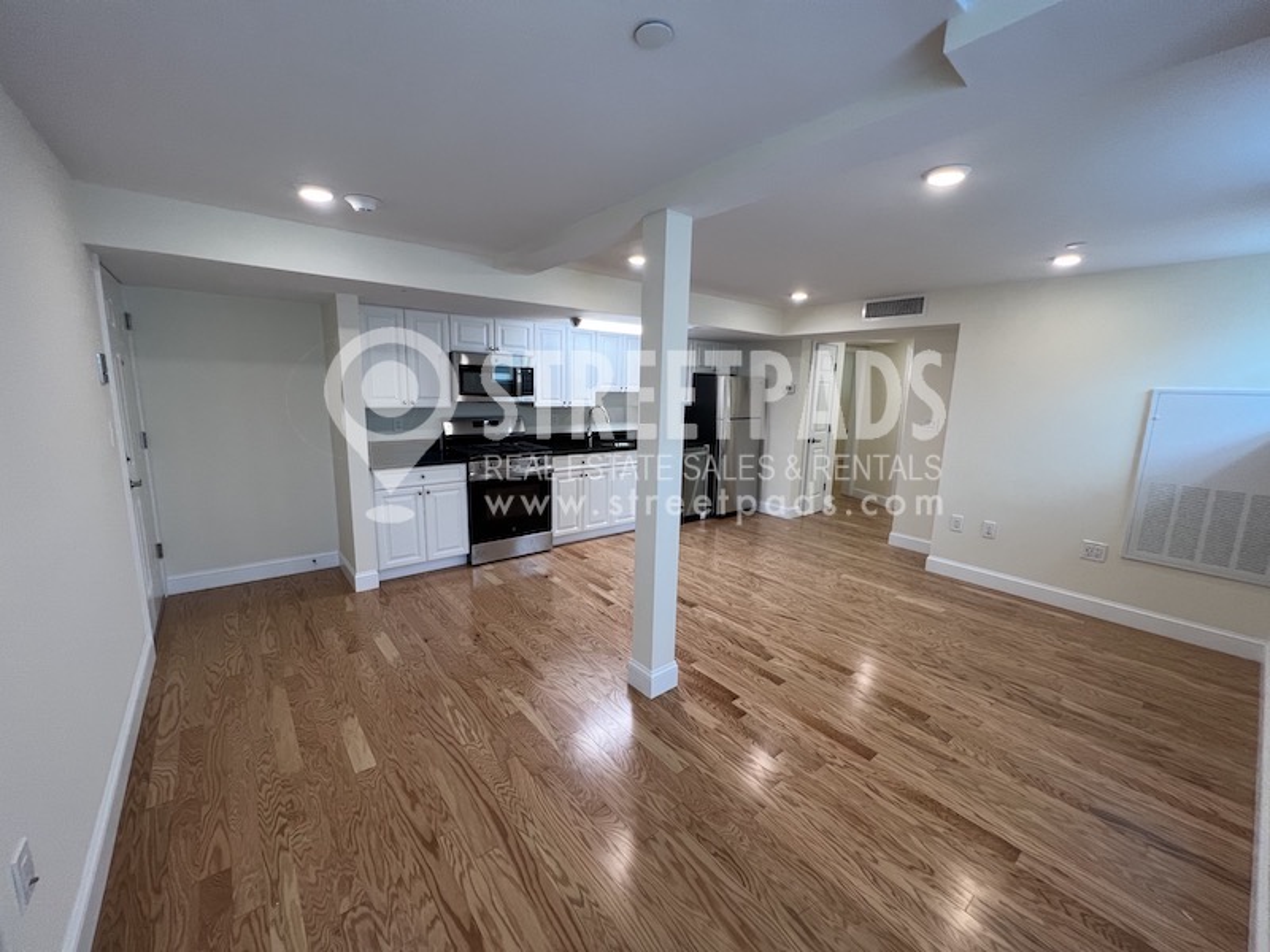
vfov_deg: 89.9
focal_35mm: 13
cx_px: 635
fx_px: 477
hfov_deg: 106.2
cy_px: 476
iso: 160
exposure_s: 1/120
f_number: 1.8
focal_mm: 1.57
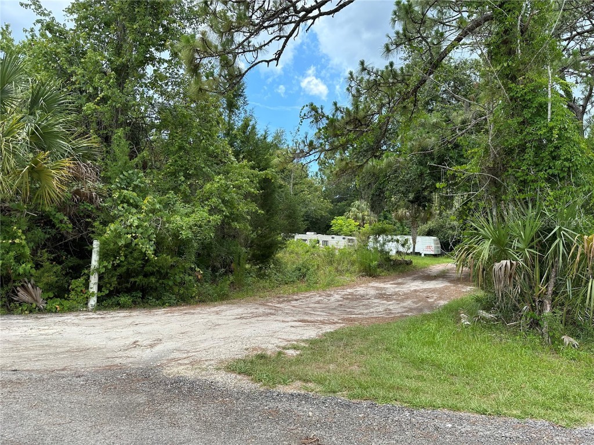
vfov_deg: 56.8
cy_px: 222
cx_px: 297
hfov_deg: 71.6
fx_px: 412
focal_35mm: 24
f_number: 1.78
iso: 80
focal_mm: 6.86
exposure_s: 1/1412
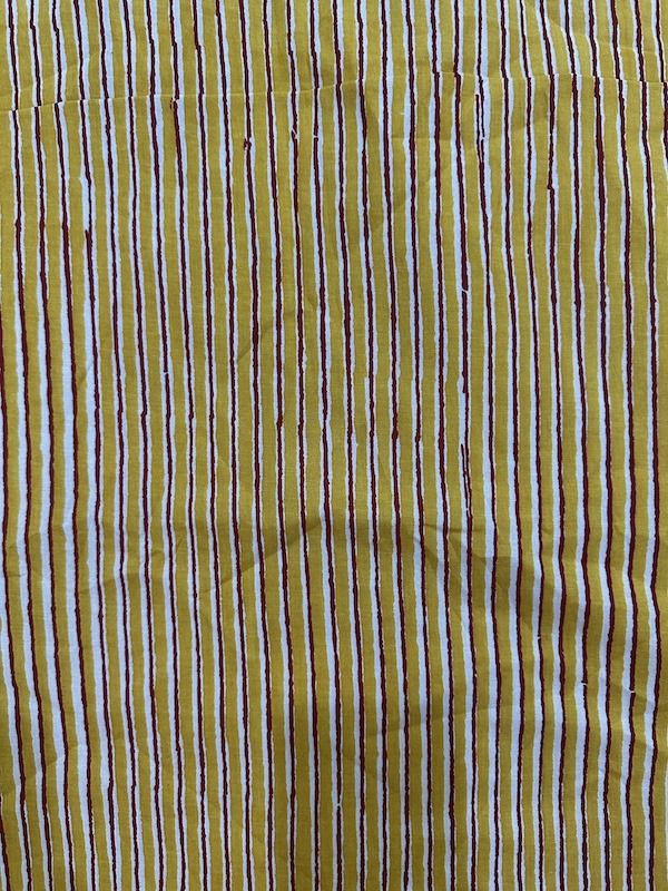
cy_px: 446
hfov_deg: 56.8
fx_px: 618
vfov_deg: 71.6
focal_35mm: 24
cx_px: 334
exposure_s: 1/50
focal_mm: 6.86
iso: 250
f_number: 1.78
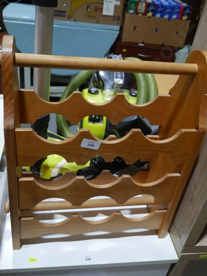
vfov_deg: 50.1
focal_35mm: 37
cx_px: 105
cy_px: 135
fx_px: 295
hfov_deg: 38.7
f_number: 4
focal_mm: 18
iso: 200
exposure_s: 1/60
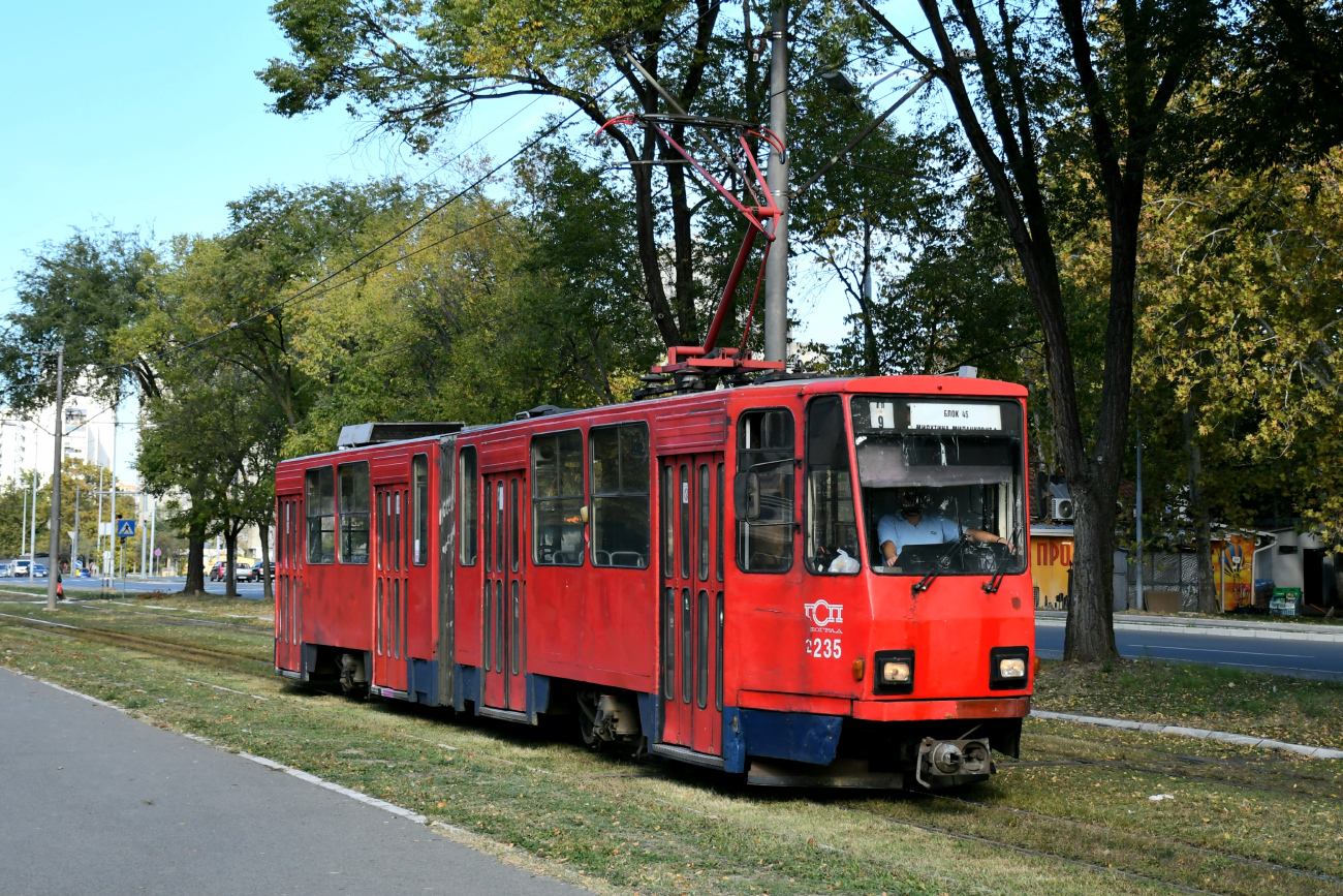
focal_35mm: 51
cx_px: 672
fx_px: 1903
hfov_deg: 38.9
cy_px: 448
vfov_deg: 26.5
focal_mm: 34
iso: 200
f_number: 5
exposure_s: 1/667
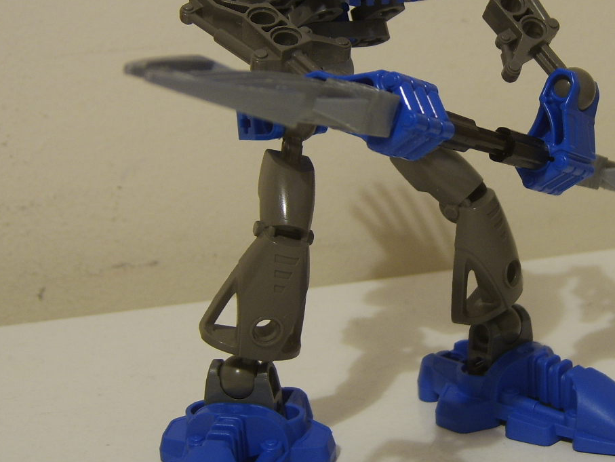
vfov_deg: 21.8
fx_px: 1191
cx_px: 426
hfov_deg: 28.7
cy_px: 137
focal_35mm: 67
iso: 71
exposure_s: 1/3
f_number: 2.7
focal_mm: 9.86
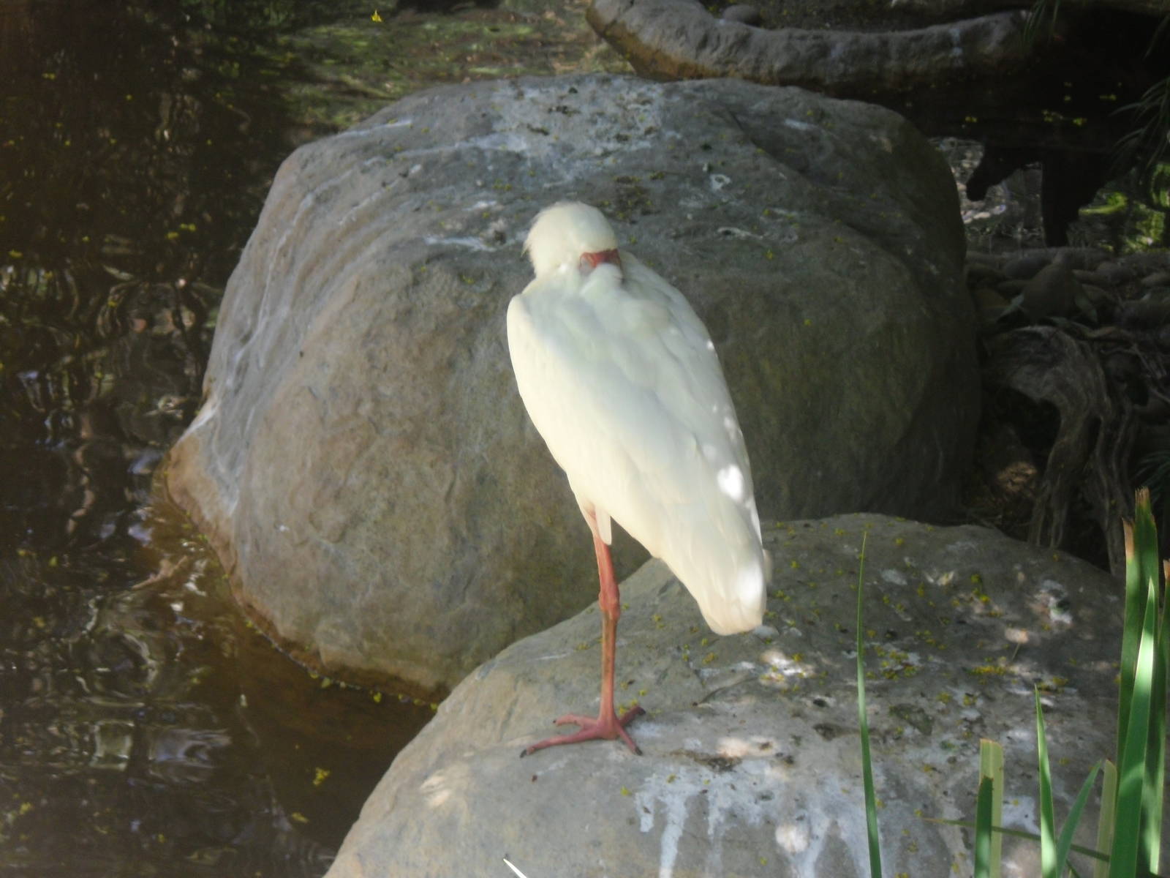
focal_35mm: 108
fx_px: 3650
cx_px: 585
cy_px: 439
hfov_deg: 18.2
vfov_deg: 13.7
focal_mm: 19.6
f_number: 5.9
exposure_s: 1/50
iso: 200
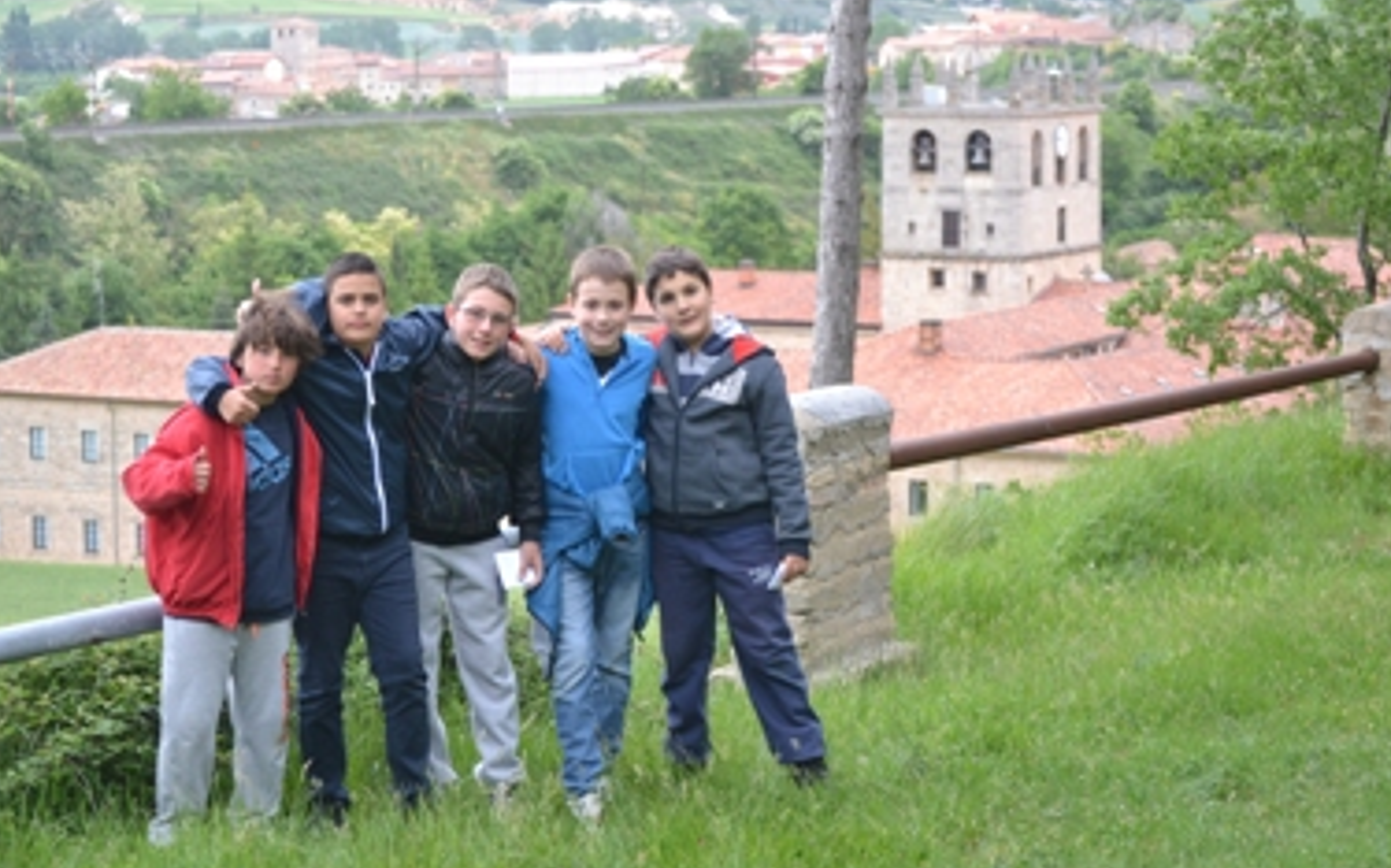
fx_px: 3812
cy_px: 384
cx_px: 601
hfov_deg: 20.7
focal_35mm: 101
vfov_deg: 13.0
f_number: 5.6
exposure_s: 1/125
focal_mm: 55
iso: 400
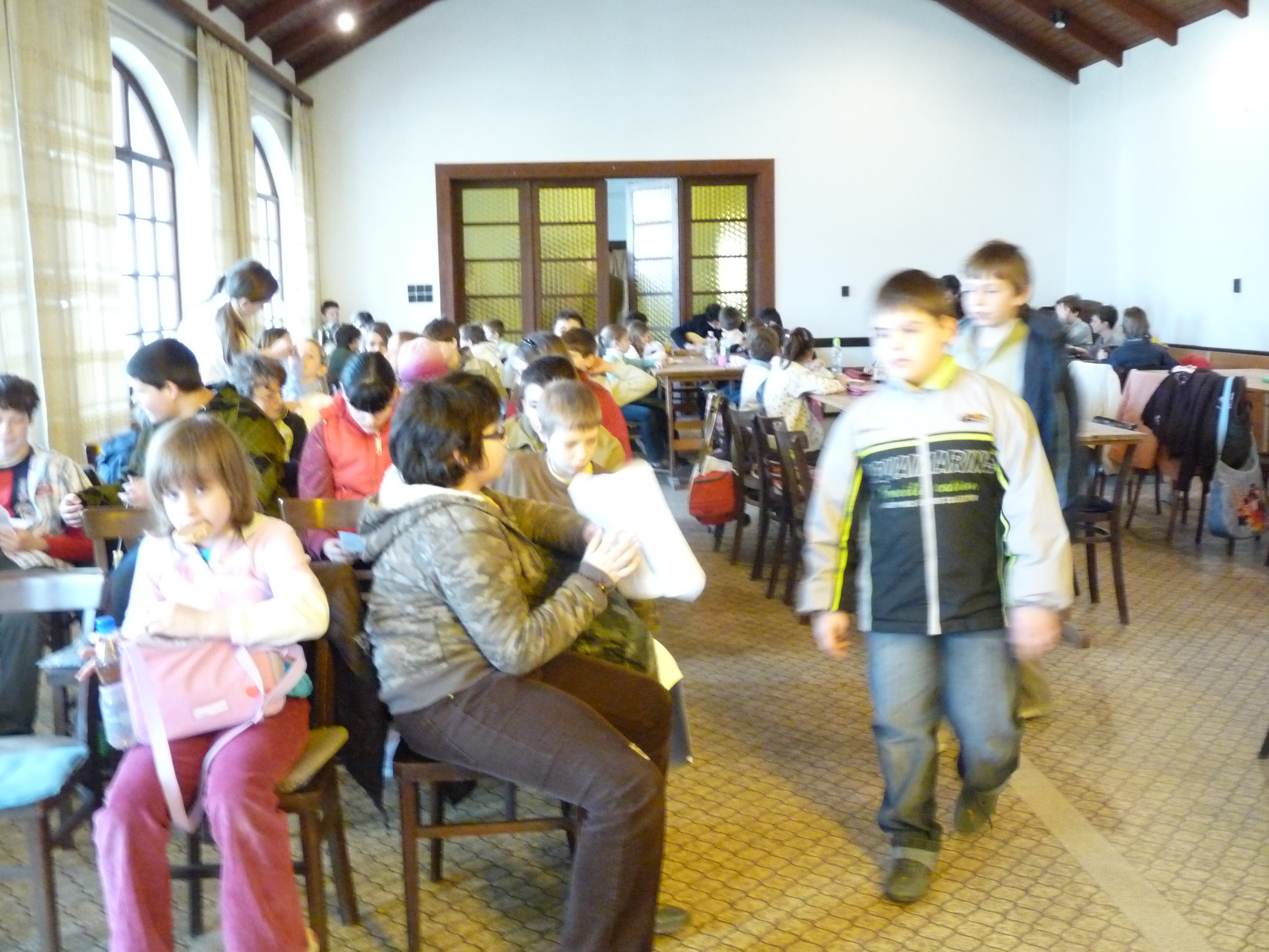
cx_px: 634
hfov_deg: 54.0
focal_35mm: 34
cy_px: 476
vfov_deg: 41.8
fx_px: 1246
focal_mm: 6
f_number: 3
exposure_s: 1/15
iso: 800
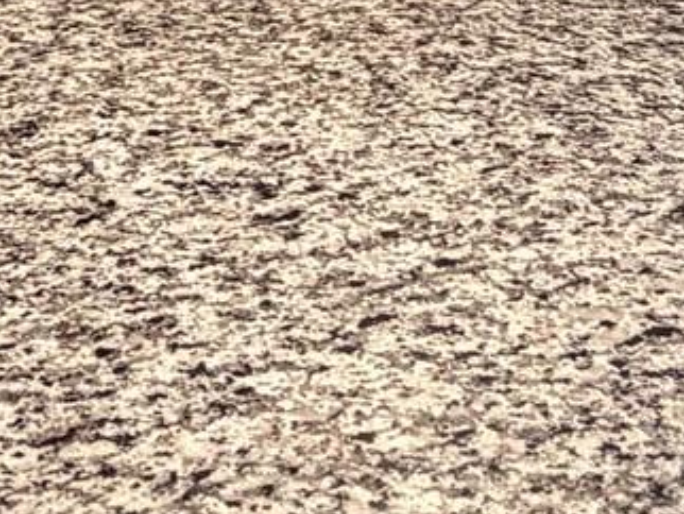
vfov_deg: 14.1
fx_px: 1760
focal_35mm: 89
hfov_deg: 21.9
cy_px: -497
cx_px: 253
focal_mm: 2.22
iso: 250
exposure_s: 1/120
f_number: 2.2
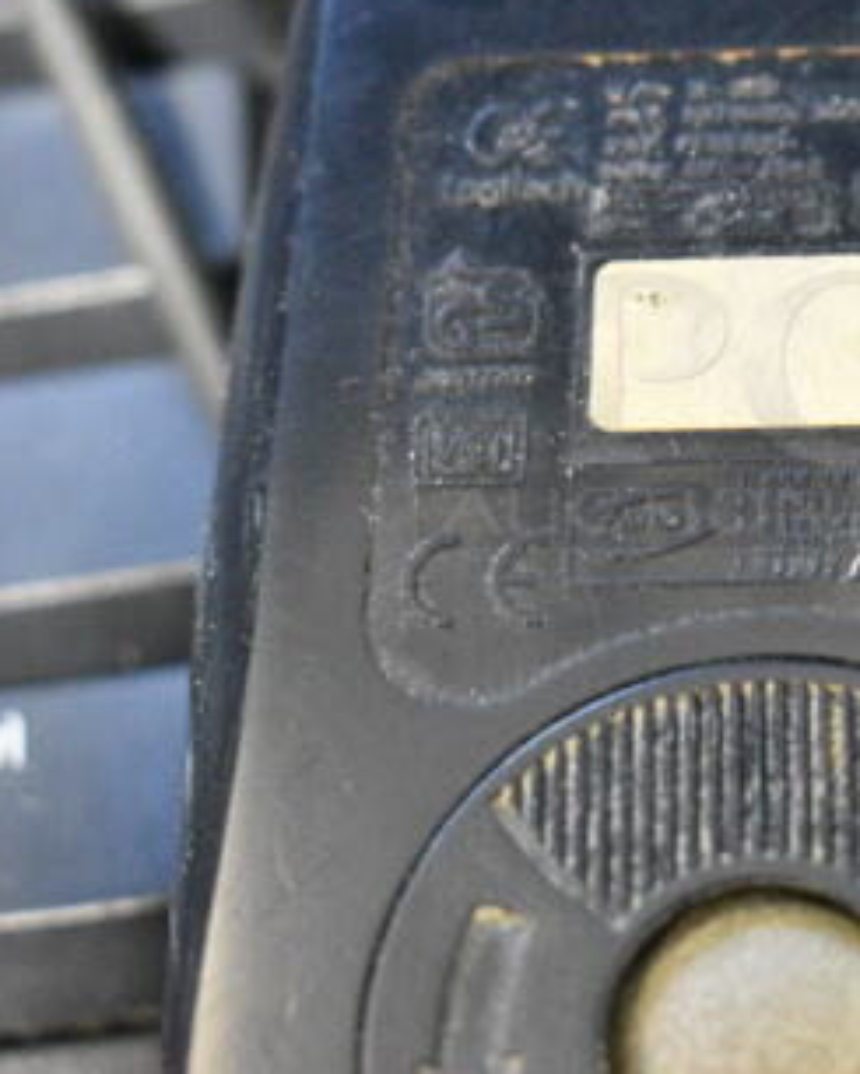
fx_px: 3752
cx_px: 811
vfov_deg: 16.3
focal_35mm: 118
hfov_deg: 12.9
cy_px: 362
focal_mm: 42
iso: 6400
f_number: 5
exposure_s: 1/100
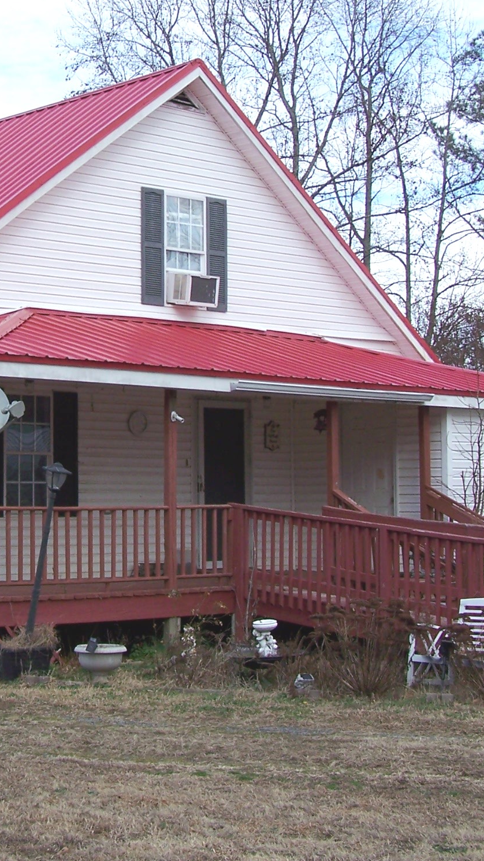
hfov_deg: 16.6
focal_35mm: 72
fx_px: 1643
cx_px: 76
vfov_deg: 29.3
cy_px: 351
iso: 64
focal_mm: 6.3
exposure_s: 1/250
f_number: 4
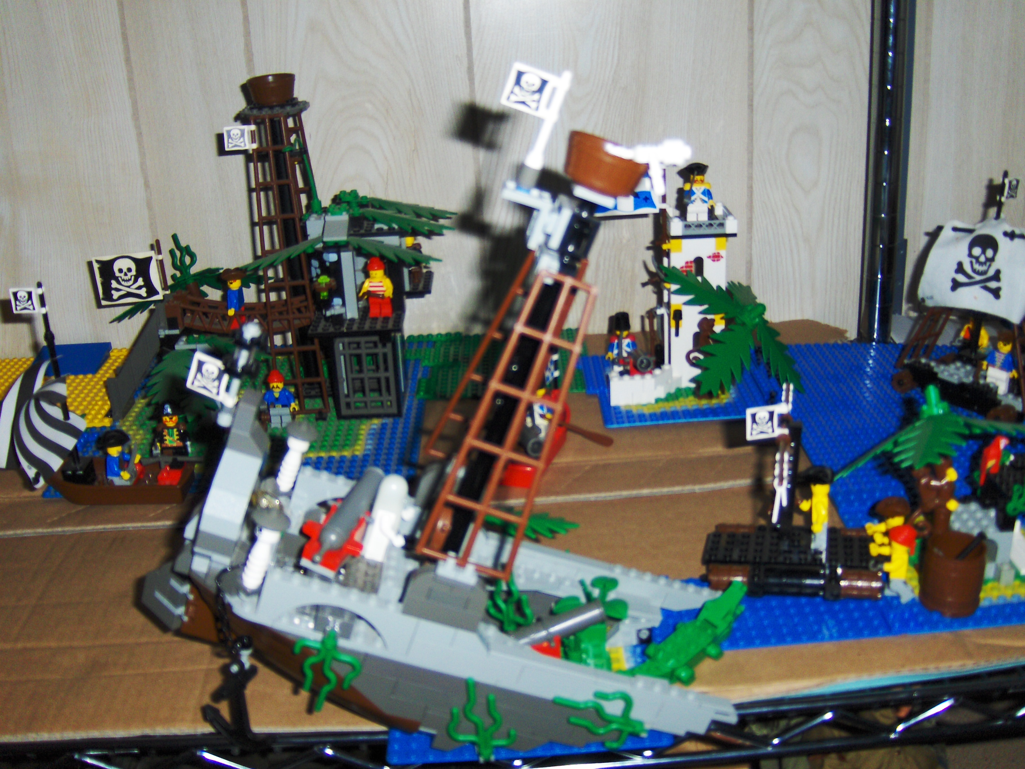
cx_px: 512
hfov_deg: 52.6
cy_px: 384
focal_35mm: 35
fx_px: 1036
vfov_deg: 40.7
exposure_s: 1/60
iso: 100
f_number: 2.8
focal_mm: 7.5
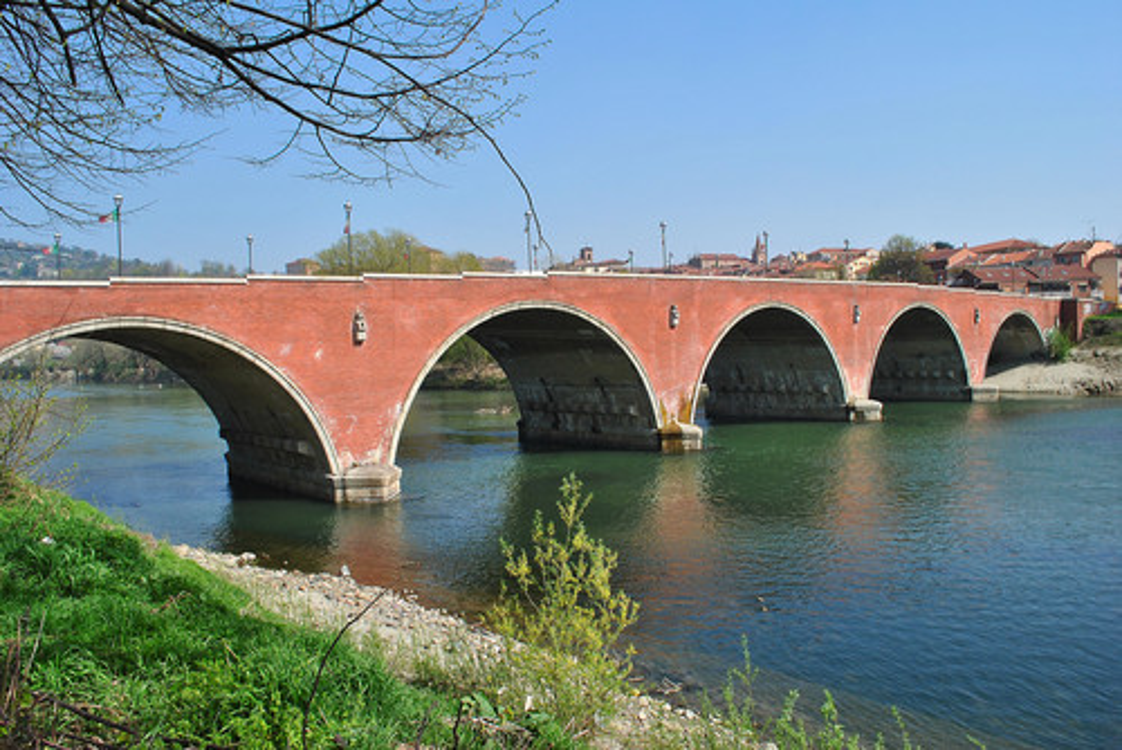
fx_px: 842
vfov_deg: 48.0
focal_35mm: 27
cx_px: 561
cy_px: 375
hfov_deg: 67.4
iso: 100
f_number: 22
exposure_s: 1/30
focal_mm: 18
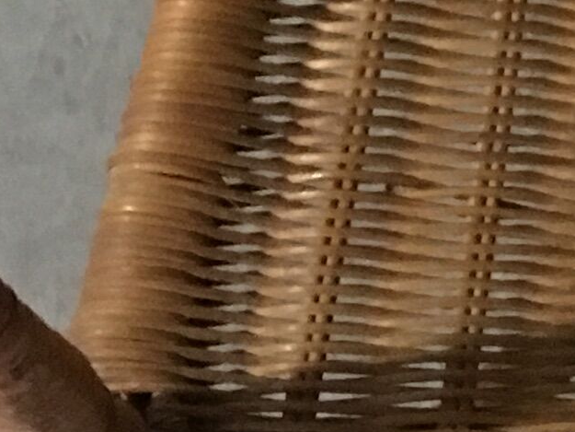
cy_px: -524
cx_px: 954
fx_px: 3107
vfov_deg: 7.5
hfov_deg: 10.1
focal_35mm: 187
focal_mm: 4.15
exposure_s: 1/4
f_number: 2.2
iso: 125
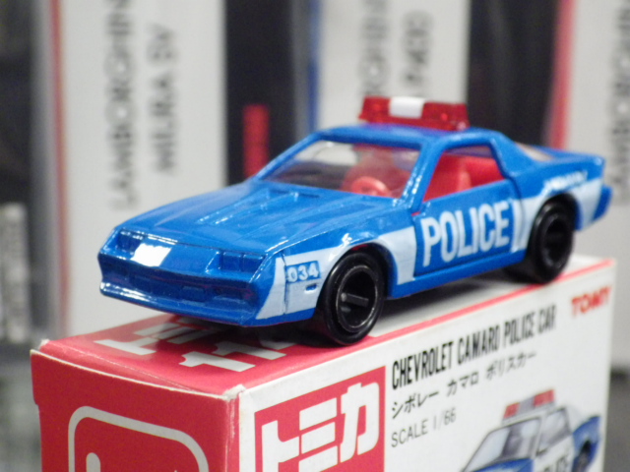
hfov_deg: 22.5
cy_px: 236
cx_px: 315
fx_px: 1583
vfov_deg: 17.0
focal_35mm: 87
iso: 1000
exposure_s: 1/30
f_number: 4.4
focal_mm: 15.6
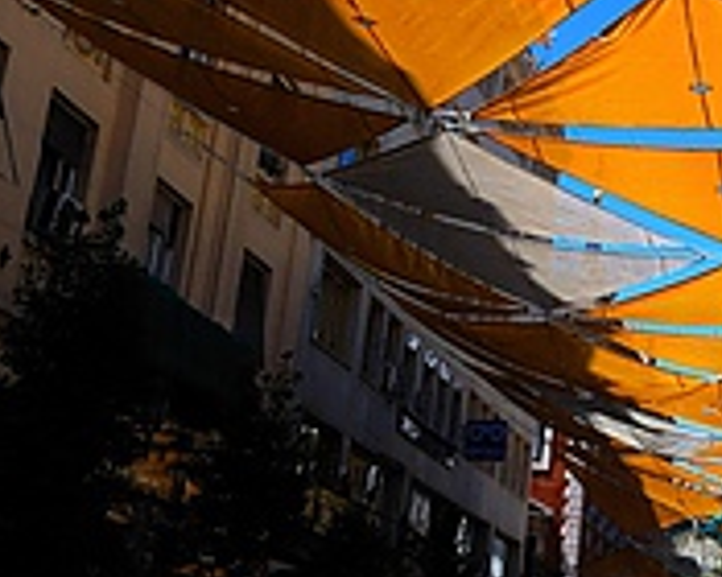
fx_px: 1859
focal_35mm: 87
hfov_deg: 19.8
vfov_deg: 16.8
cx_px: 990
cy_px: -148
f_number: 8
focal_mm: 18
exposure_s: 1/640
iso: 200
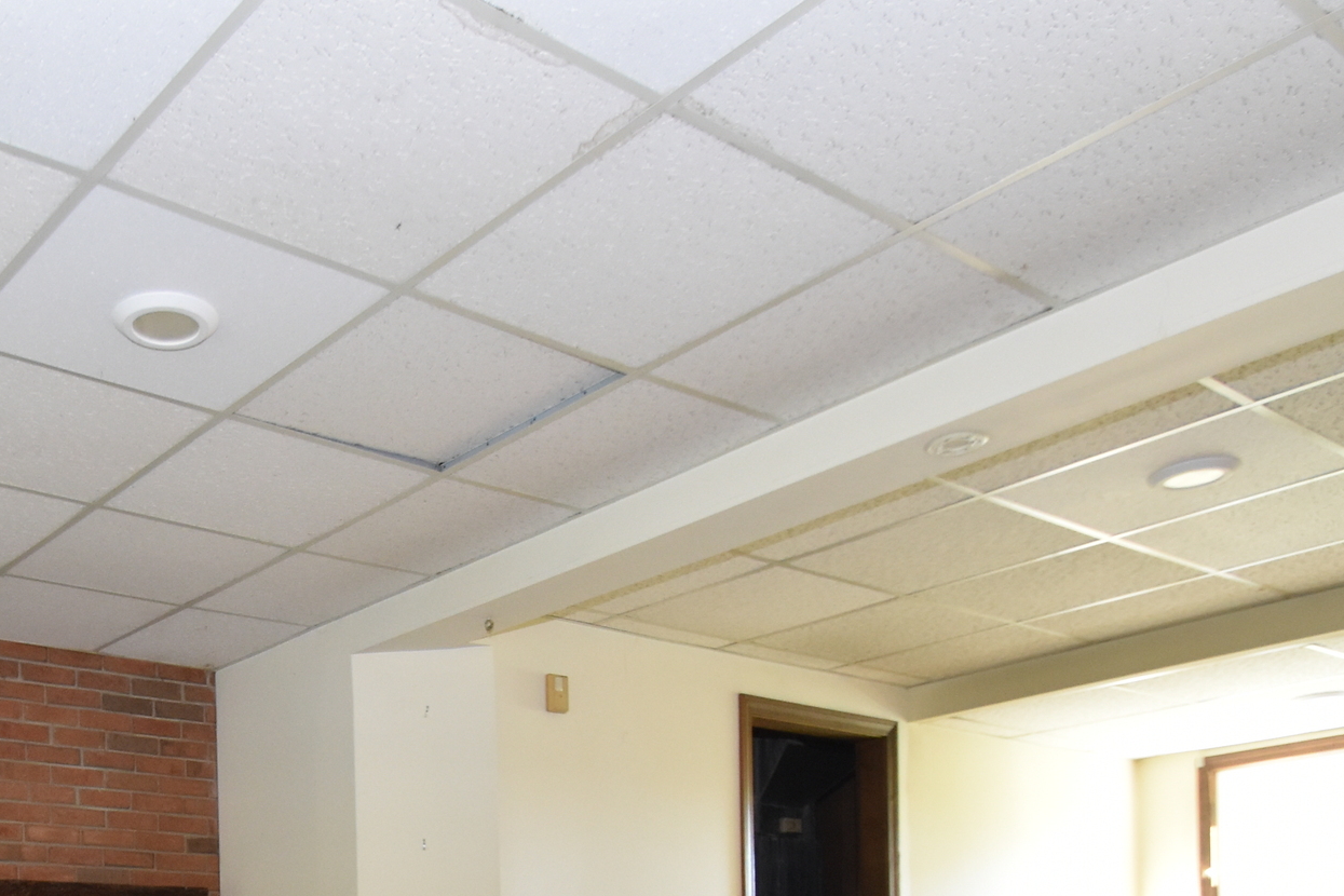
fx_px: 1381
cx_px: 366
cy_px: 1078
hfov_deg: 50.1
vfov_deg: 30.5
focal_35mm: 37
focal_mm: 10
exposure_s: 1/60
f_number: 3.5
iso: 1400
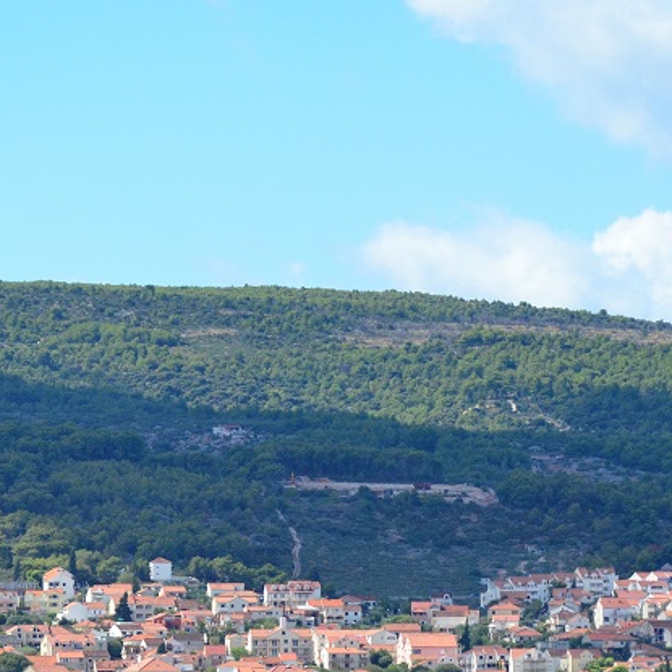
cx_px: 442
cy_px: 449
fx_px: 6875
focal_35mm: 313
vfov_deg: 5.6
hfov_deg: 5.6
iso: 1250
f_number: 4.5
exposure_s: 1/8000
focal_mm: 102
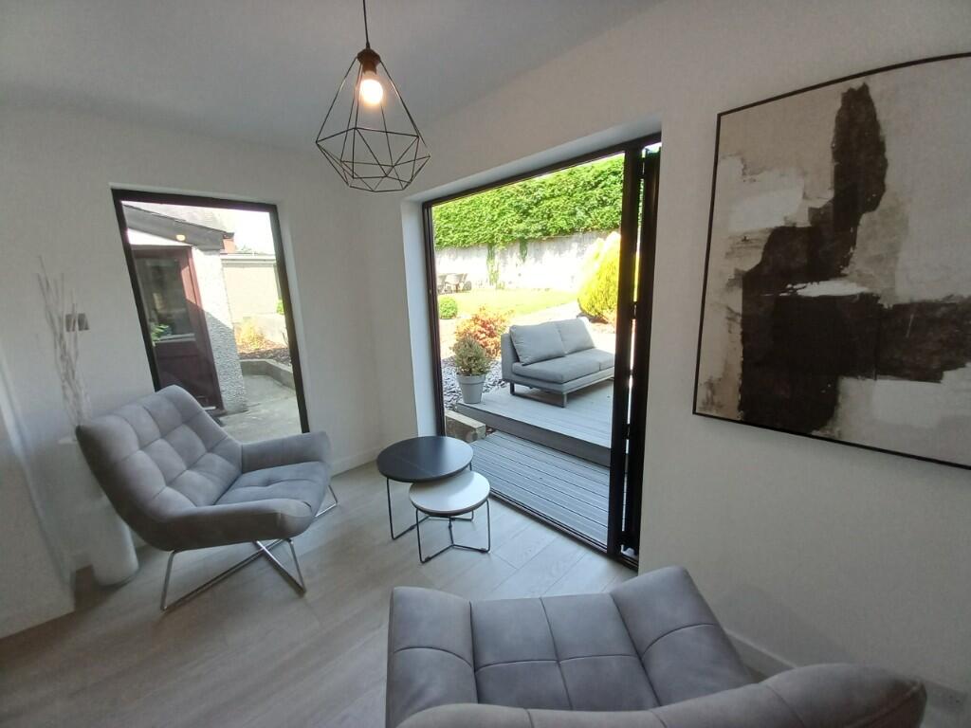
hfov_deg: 106.2
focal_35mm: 13
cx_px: 486
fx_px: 365
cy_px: 364
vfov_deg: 89.9
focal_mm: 1.13
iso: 80
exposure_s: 1/100
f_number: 2.2
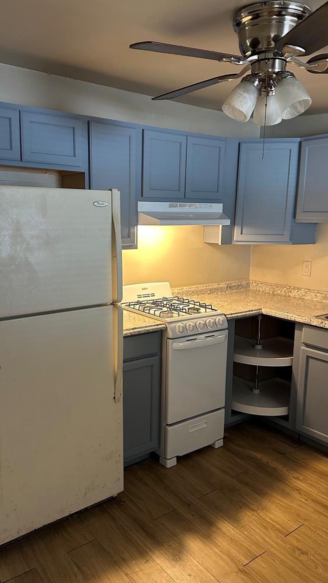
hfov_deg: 42.8
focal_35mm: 27
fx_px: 417
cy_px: 290
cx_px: 136
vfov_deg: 69.9
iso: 400
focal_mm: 6.86
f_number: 1.78
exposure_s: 1/60
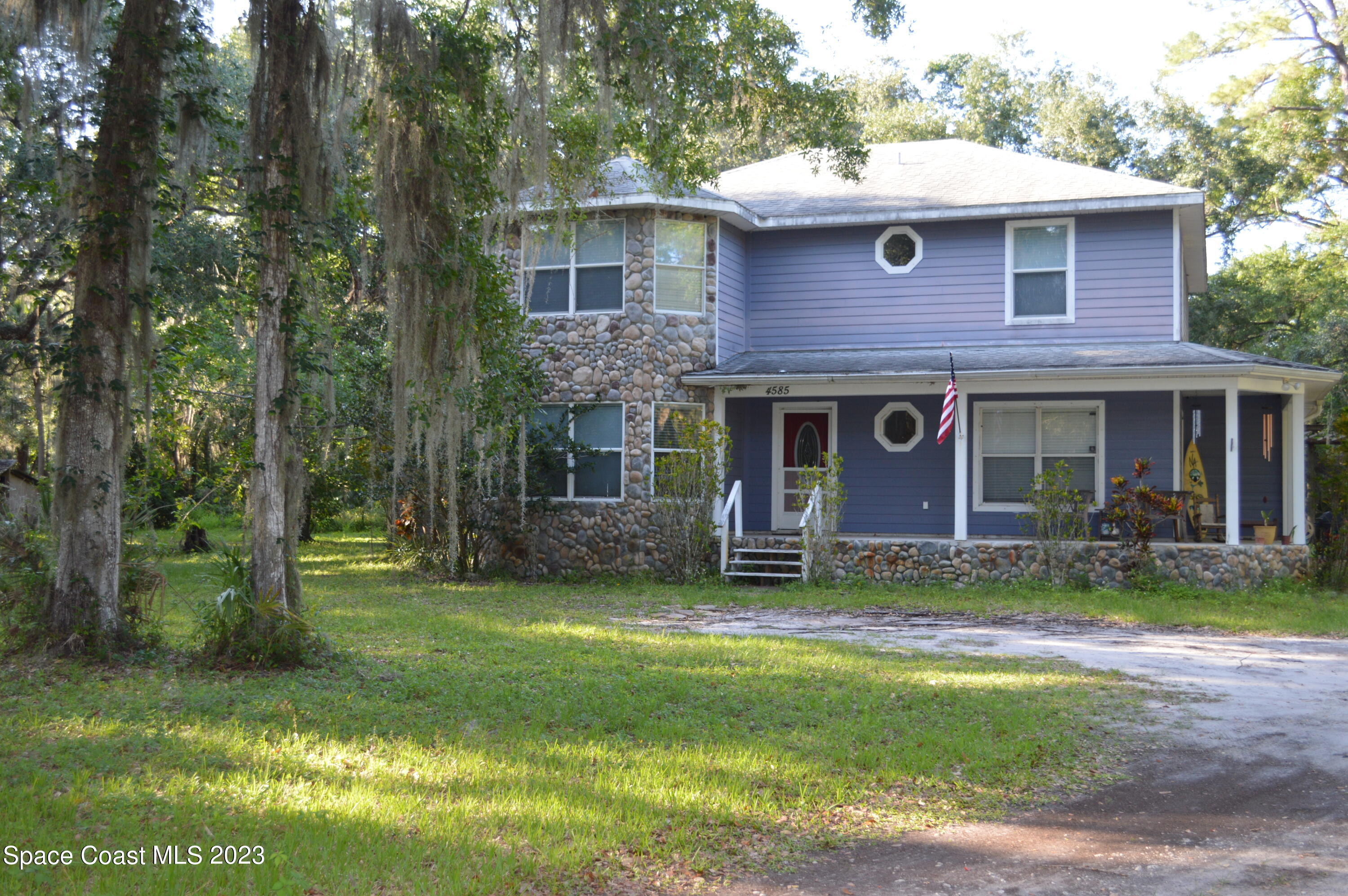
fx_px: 1459
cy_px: 448
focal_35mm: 39
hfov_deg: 49.6
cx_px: 674
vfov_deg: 34.1
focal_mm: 26
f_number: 4.2
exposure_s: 1/125
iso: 320
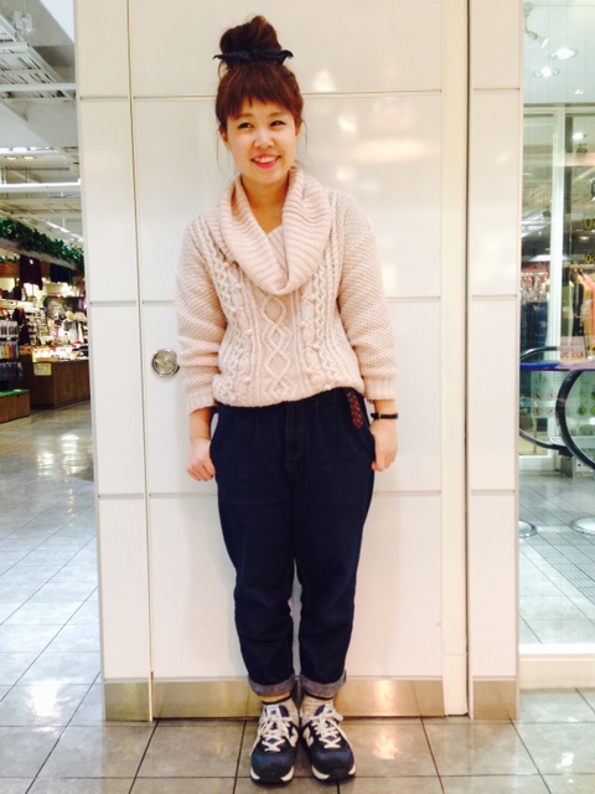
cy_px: 397
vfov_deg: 55.4
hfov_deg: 42.9
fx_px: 756
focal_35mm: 33
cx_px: 298
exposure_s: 1/20
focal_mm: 4.12
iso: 100
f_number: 2.4
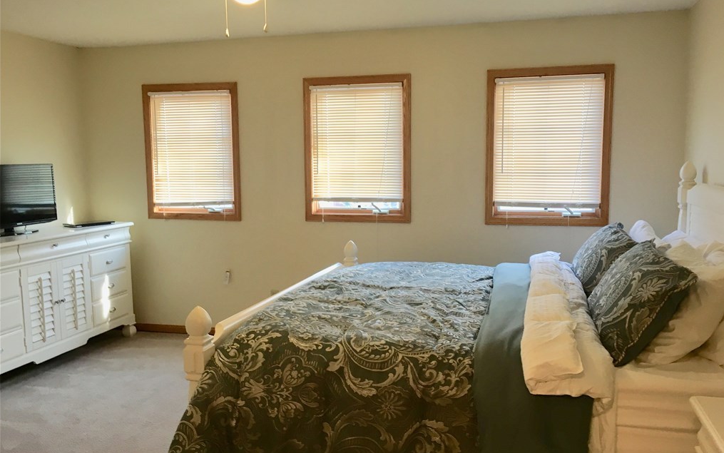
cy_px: 228
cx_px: 364
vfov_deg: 40.6
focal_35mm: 31
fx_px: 612
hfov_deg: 61.2
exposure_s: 1/30
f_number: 2.2
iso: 50
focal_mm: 4.15
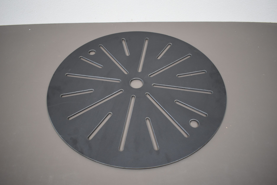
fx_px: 231
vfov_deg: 43.6
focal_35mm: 30
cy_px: 92
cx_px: 138
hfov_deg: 61.9
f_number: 3.8
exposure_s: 1/125
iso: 800
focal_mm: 20
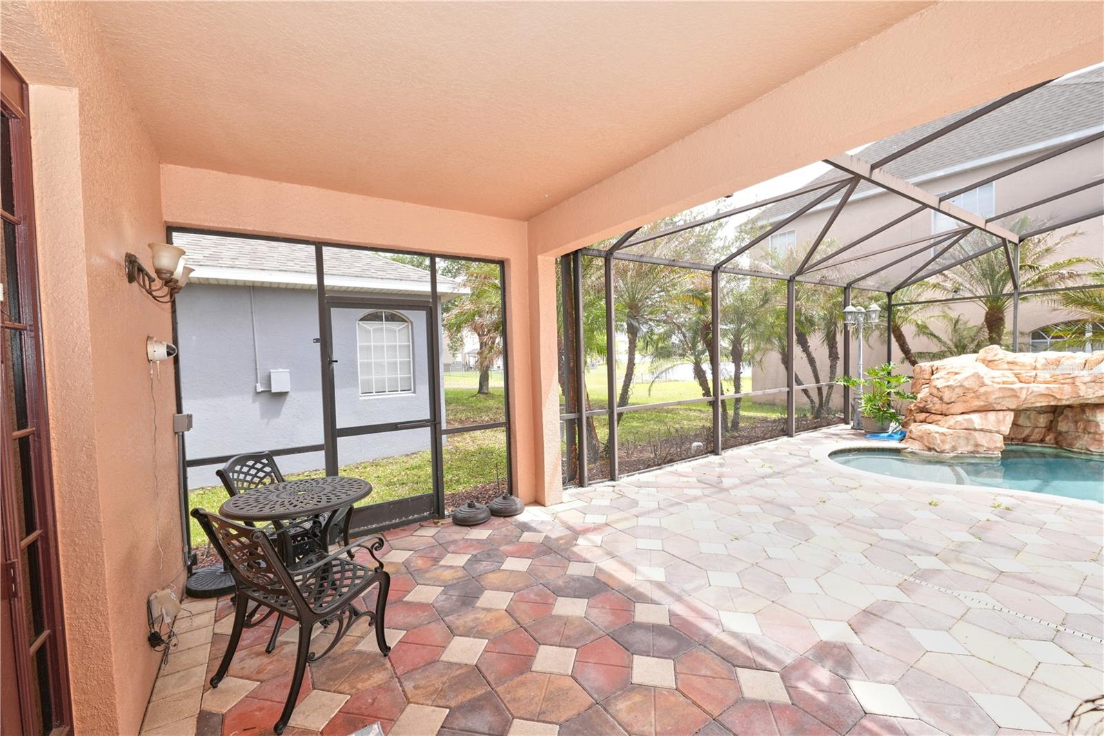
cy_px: 368
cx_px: 552
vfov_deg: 81.2
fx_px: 429
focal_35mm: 14
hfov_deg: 104.3
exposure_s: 1/200
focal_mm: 14
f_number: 5.6
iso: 400
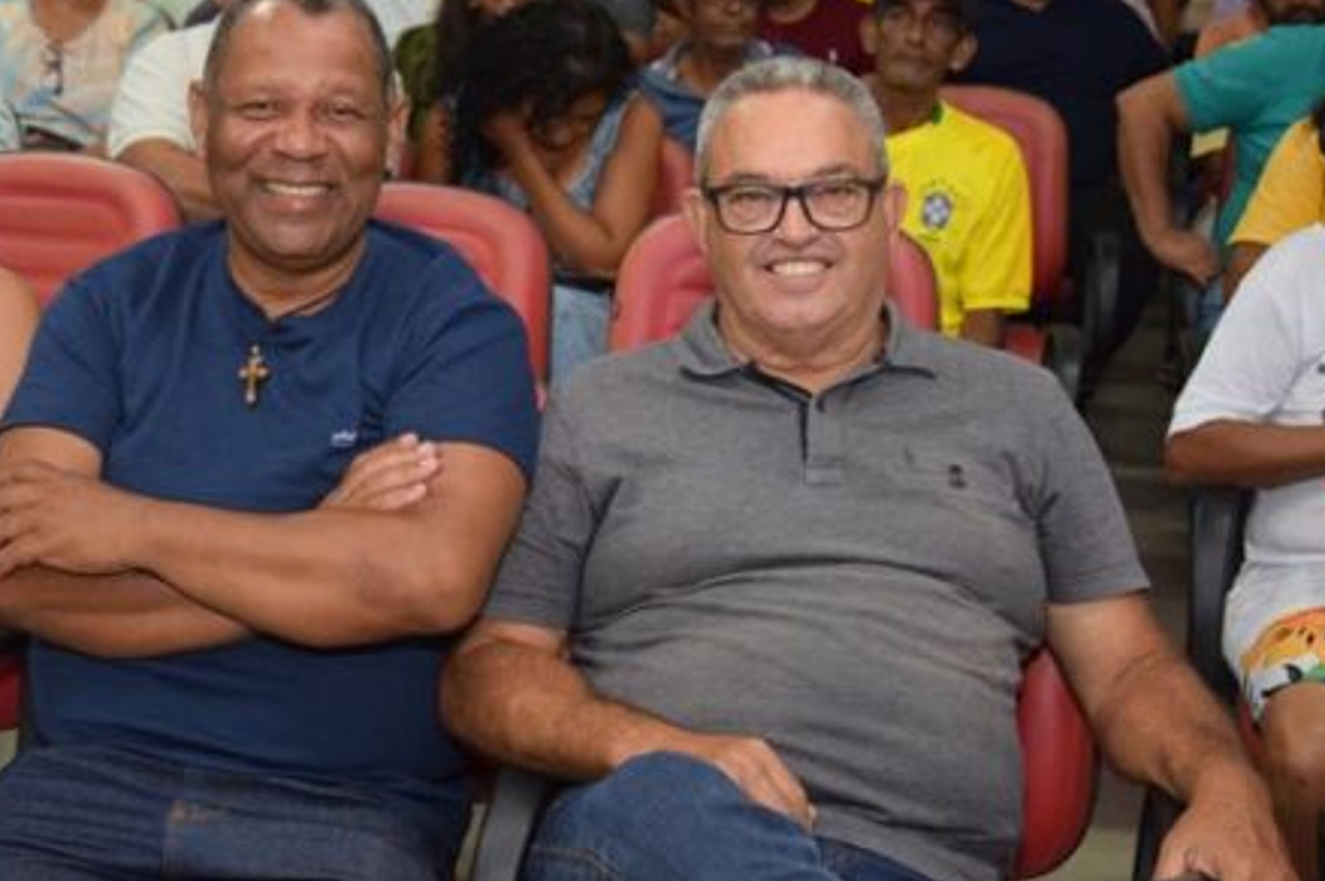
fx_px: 2611
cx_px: 507
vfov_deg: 19.1
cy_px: 290
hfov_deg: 28.4
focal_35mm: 71
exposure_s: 1/60
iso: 1100
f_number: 4
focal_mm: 28
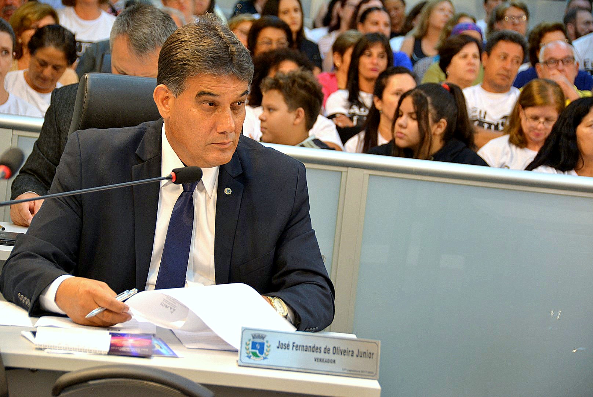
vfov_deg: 11.2
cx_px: 296
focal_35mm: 123
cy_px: 198
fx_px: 2027
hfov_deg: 16.6
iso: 500
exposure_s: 1/60
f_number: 5
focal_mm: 82
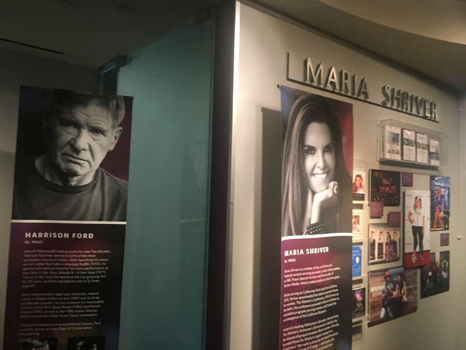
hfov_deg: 61.7
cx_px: 233
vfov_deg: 48.2
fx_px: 390
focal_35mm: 29
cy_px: 175
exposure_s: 1/30
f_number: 2.2
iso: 160
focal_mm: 4.15
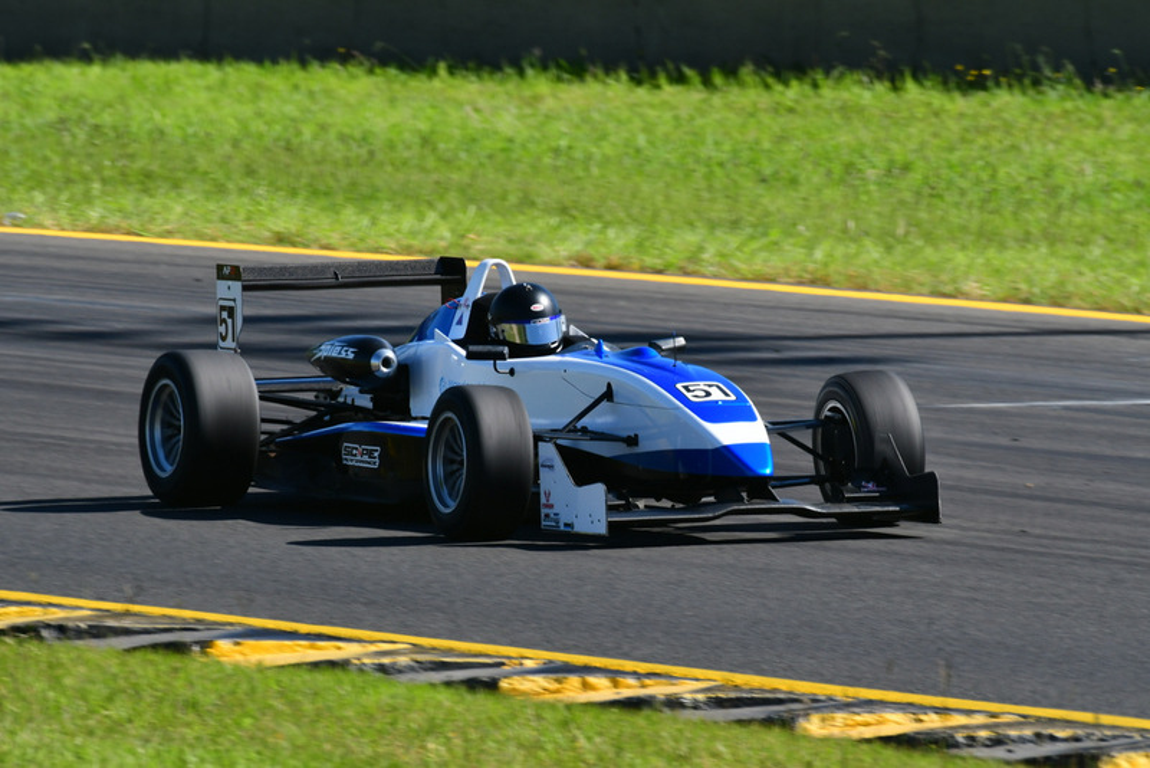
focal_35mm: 750
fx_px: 23966
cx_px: 575
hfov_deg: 2.7
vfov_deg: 1.8
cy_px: 384
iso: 400
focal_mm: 500
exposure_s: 1/500
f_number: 11
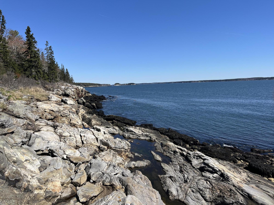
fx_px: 206
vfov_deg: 53.1
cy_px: 102
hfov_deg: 67.3
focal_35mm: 26
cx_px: 137
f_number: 1.6
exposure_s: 1/4310
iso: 50
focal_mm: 5.1
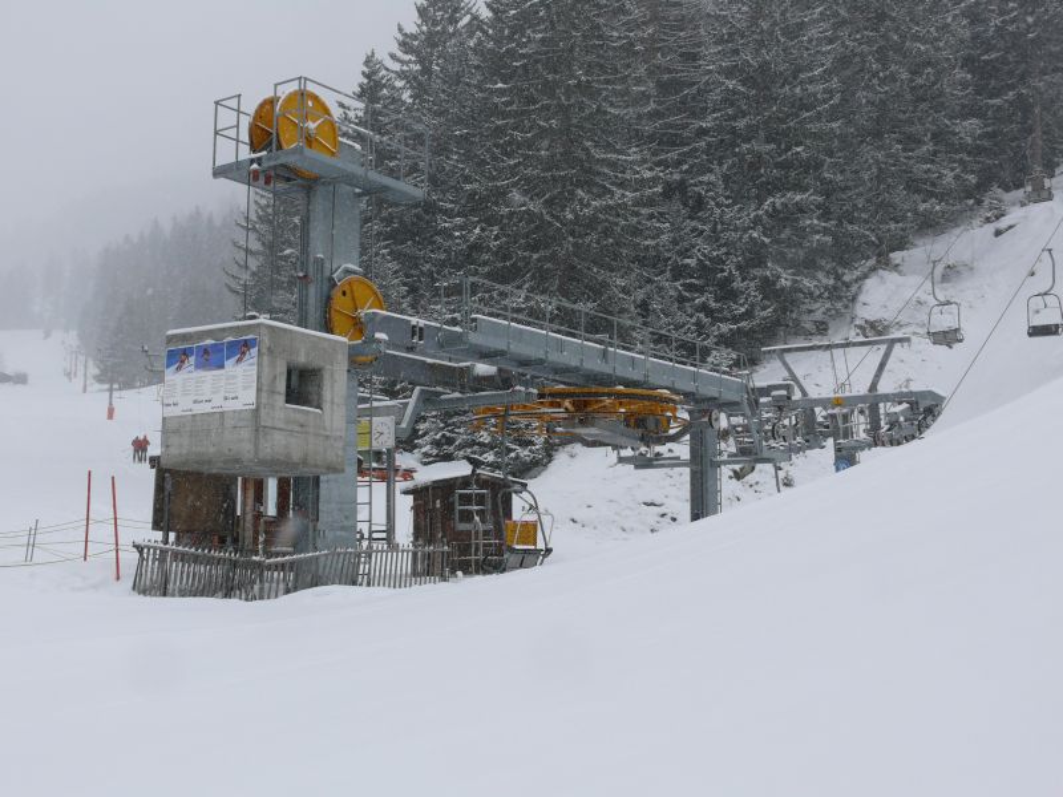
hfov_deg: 42.1
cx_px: 532
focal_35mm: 45
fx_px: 1382
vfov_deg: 32.2
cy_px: 398
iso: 100
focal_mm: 9.5
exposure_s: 1/250
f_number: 5.6
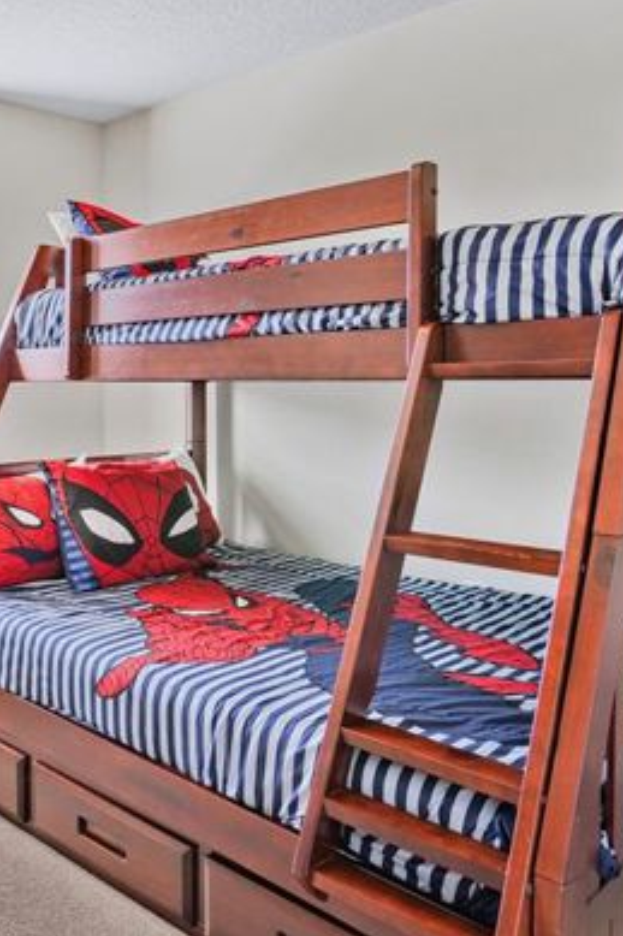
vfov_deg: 61.7
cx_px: 76
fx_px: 777
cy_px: 386
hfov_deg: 40.7
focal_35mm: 30
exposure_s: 1/6
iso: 200
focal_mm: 11
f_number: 8
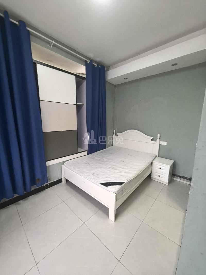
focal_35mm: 13
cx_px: 103
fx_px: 103
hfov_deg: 89.9
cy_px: 138
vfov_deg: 106.2
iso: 800
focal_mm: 1.95
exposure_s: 1/50
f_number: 2.2
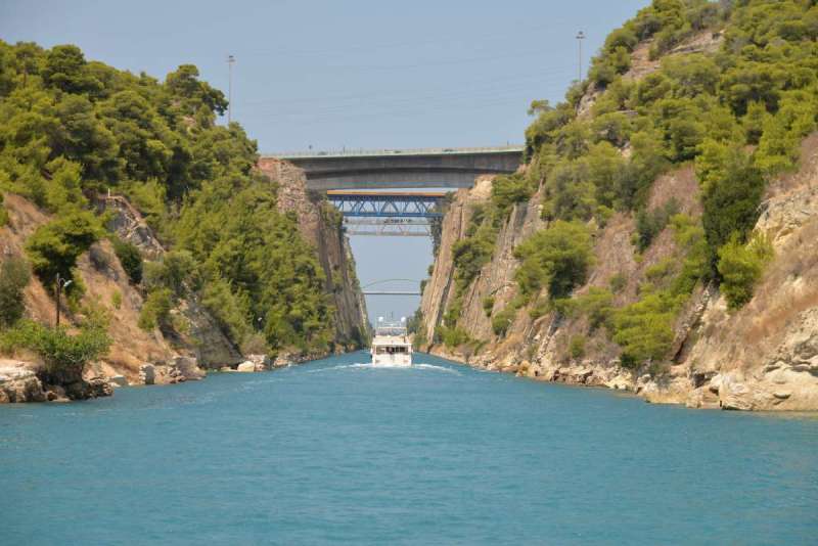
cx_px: 409
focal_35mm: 120
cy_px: 273
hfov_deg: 17.1
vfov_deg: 11.4
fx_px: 2728
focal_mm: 120
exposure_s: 1/200
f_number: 7.1
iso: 200
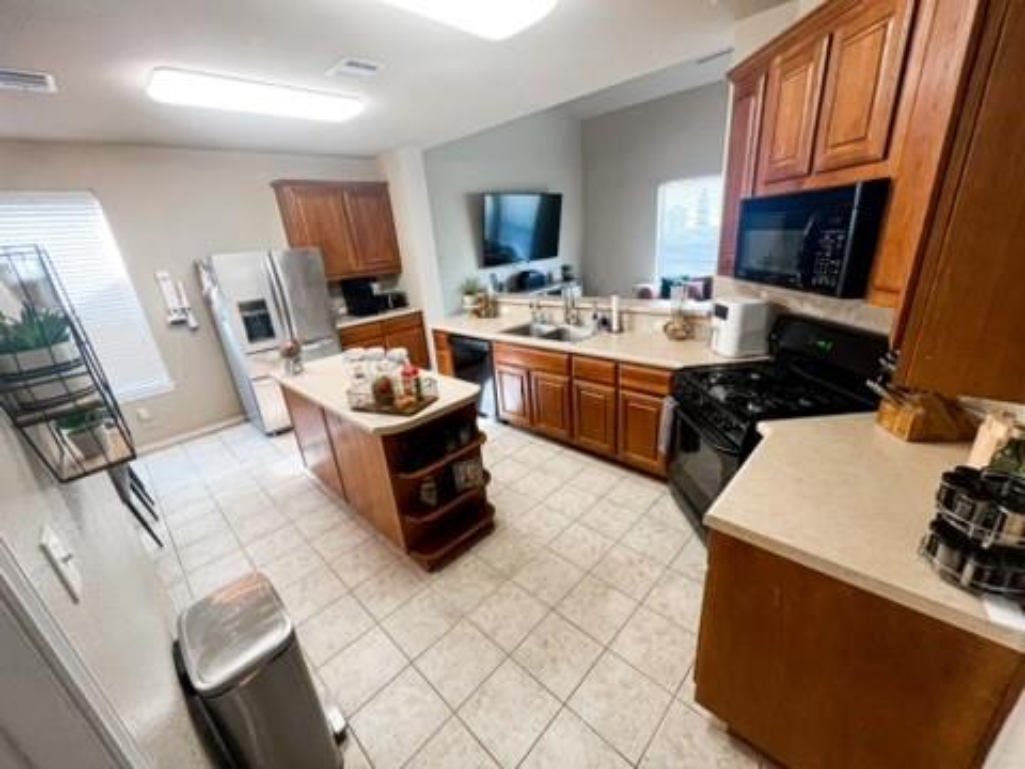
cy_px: 384
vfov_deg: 89.9
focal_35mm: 13
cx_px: 512
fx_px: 385
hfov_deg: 106.2
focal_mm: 1.57
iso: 160
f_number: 1.8
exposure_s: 1/60
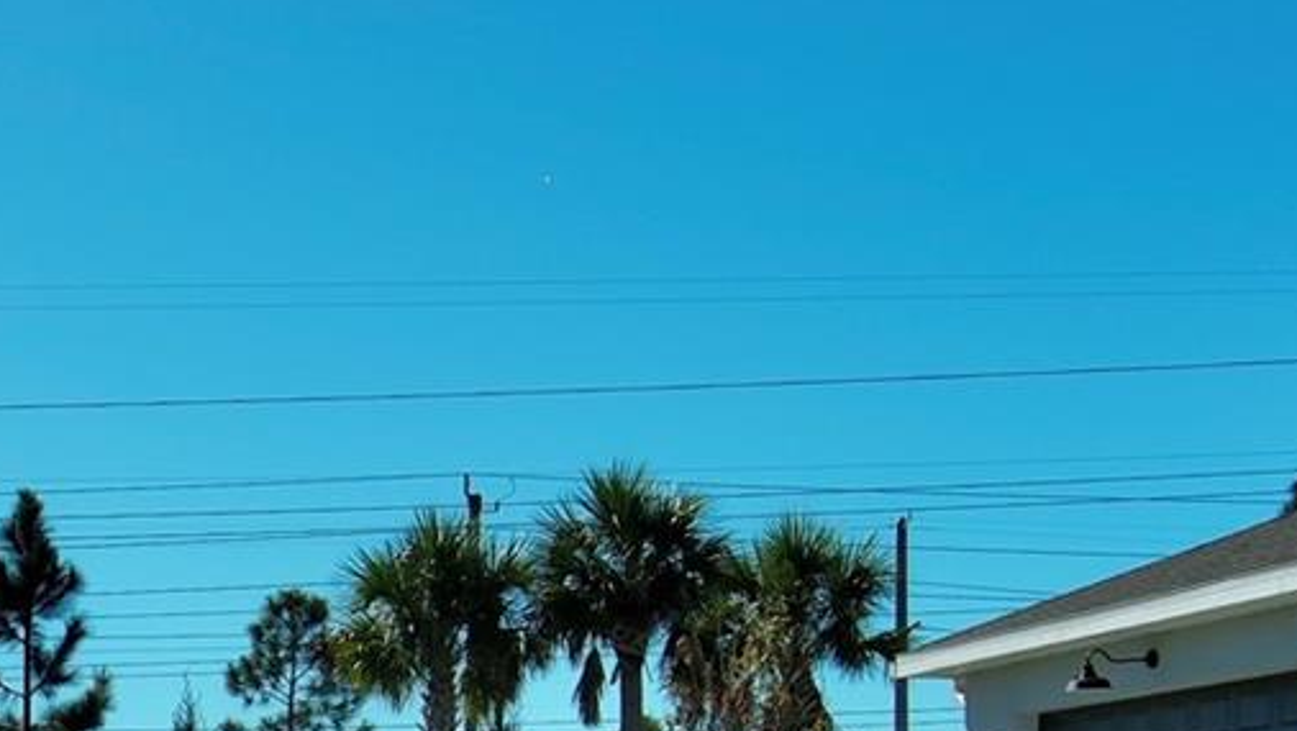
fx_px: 3303
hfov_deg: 20.3
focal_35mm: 96
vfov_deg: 12.2
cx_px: -387
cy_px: 982
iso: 100
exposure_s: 1/400
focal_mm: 10.57
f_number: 9
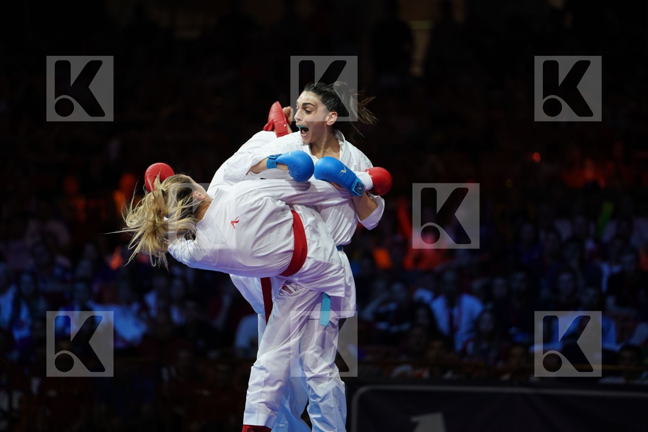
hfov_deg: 10.3
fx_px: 3600
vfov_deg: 6.9
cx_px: 324
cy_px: 216
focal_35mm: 200
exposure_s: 1/1000
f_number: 2.8
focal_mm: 200
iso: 1000
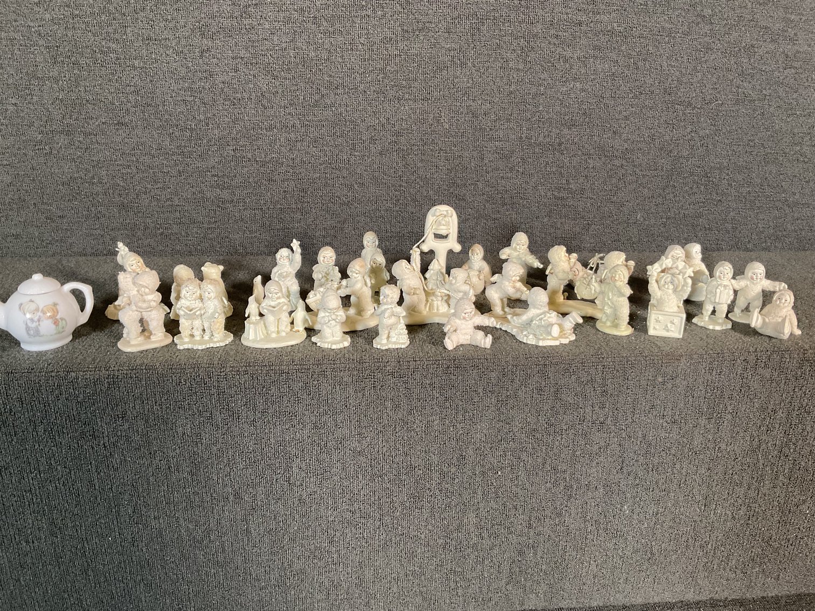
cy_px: 306
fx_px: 683
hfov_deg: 61.7
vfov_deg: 48.2
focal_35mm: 29
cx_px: 408
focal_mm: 3
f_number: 1.8
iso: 100
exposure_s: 1/60
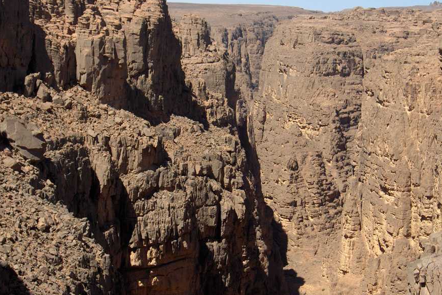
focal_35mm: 74
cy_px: 151
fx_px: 909
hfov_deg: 27.3
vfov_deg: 18.4
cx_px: 221
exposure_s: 1/397
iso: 100
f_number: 6
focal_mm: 14.3
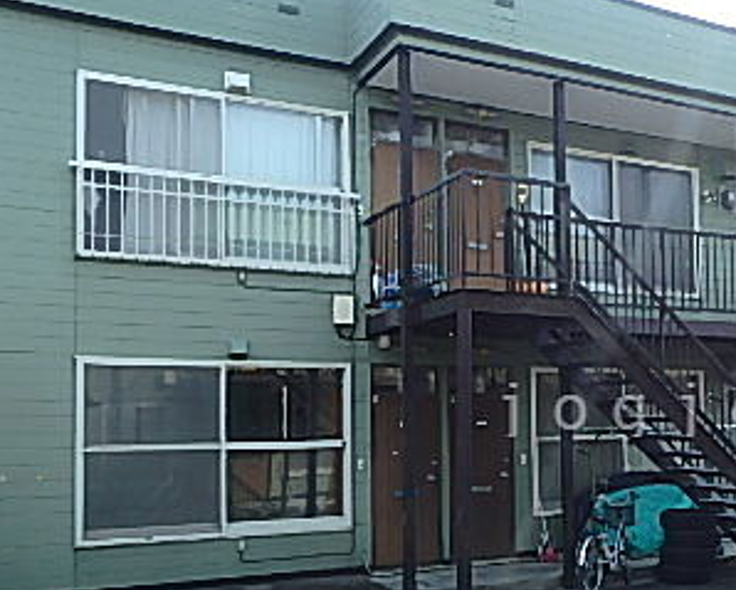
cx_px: 667
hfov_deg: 38.9
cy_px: 407
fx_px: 959
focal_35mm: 44
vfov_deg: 33.8
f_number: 3.5
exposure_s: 1/400
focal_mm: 3.7
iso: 125
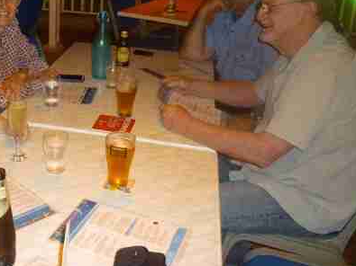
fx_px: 483
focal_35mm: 47
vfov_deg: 30.5
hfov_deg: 39.1
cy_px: 75
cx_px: 78
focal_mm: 5.2
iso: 400
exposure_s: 1/8
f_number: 3.3
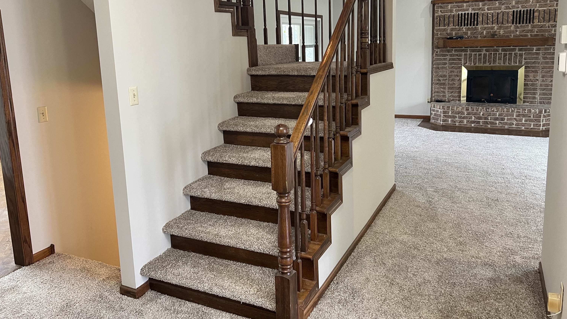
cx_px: 283
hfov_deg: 66.1
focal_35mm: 29
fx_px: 436
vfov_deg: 39.9
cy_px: 117
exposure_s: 1/60
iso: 250
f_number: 1.5
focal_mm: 5.7
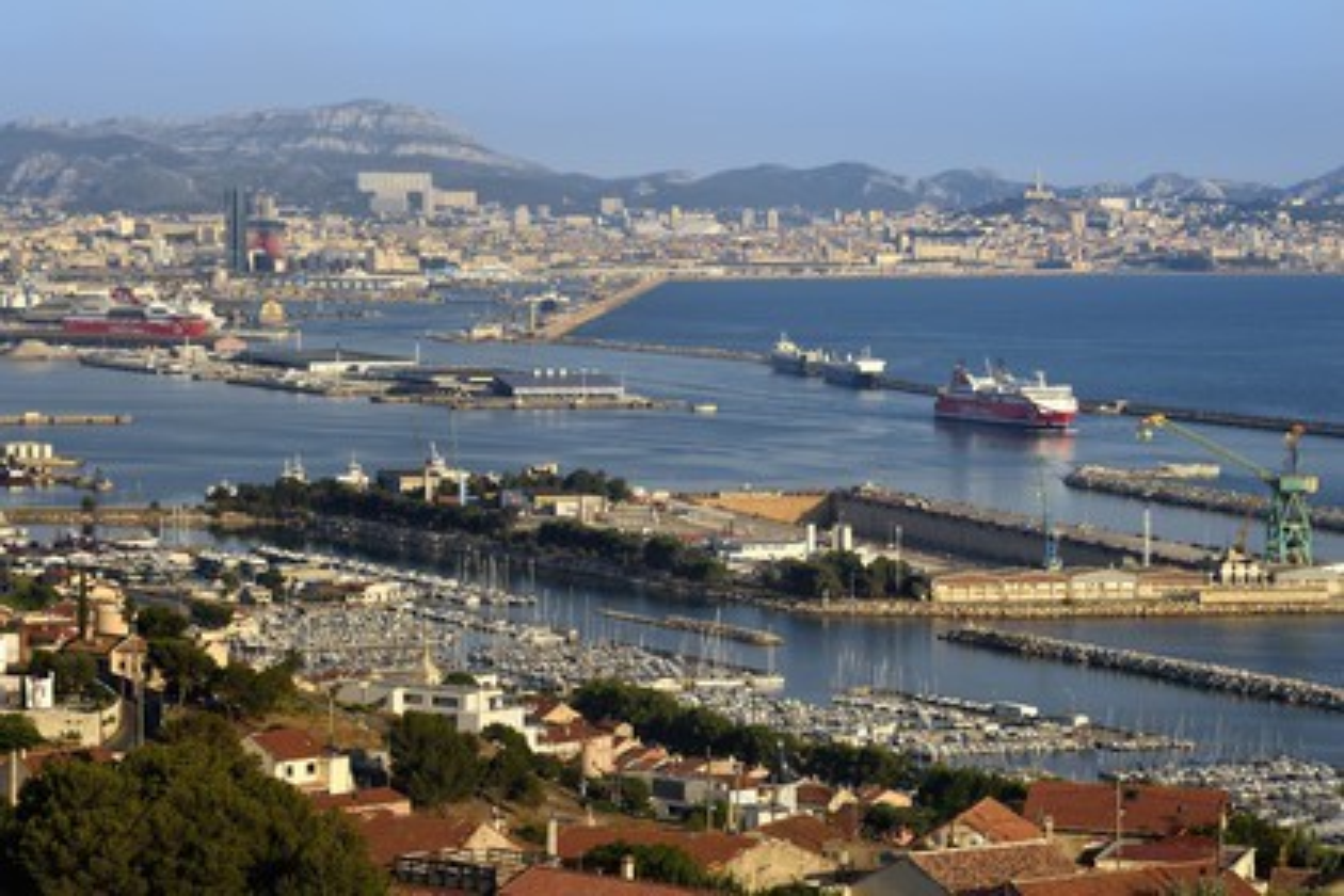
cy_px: 448
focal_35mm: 125
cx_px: 672
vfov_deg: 11.0
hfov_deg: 16.4
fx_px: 4666
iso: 200
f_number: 10
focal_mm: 125
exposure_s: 1/320
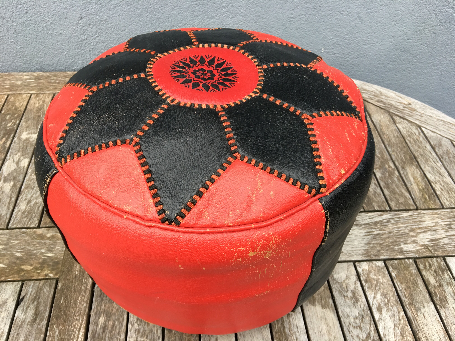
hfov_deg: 61.7
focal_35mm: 29
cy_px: 170
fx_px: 381
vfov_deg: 48.2
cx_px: 228
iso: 32
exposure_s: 1/40
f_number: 2.2
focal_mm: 4.15
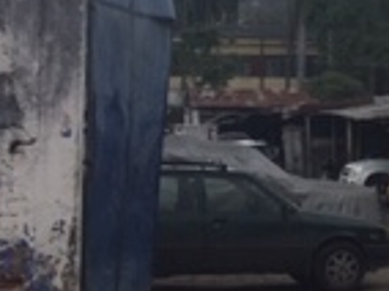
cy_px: 63
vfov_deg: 11.2
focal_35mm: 131
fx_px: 1470
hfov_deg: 13.9
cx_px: 633
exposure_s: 1/1980
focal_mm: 4.15
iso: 32
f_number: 2.2
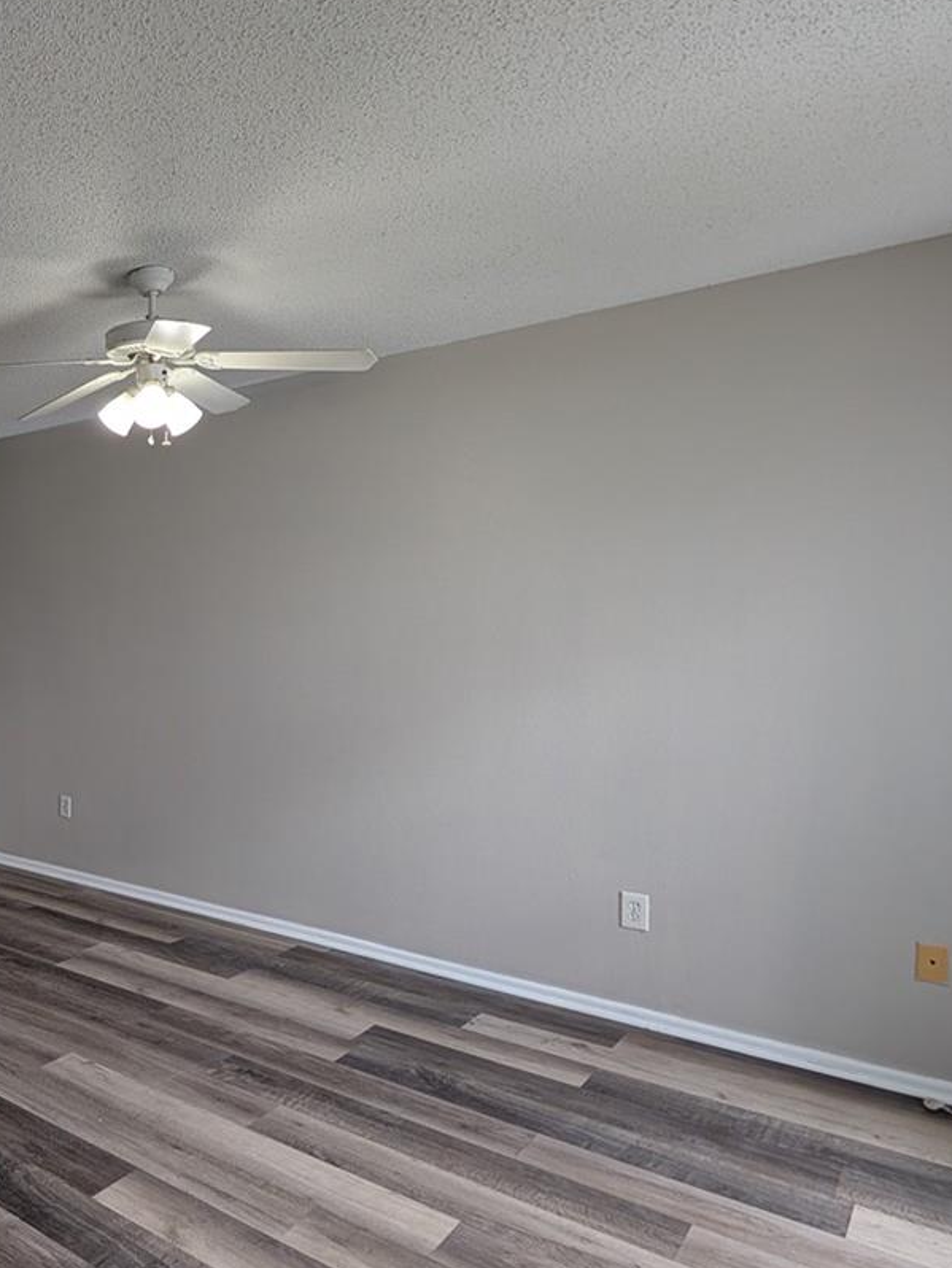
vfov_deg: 71.5
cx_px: 2
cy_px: 677
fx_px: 880
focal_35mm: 24
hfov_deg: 47.3
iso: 45
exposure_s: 1/45.2
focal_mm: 2.02
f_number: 1.7
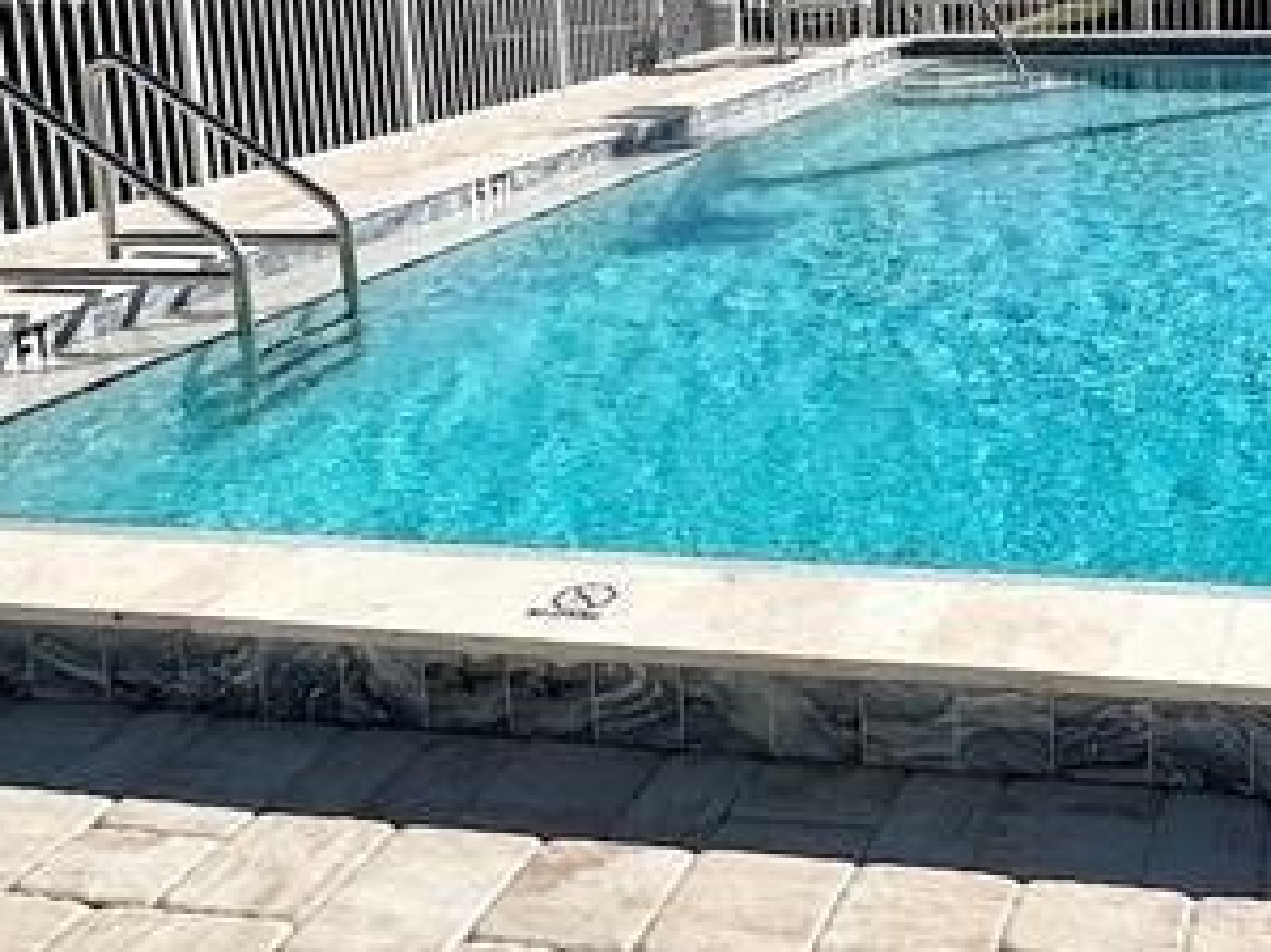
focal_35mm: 48
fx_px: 1762
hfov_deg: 37.4
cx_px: 1109
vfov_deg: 29.4
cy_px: 153
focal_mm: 2.22
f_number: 2.2
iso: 50
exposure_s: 1/3509
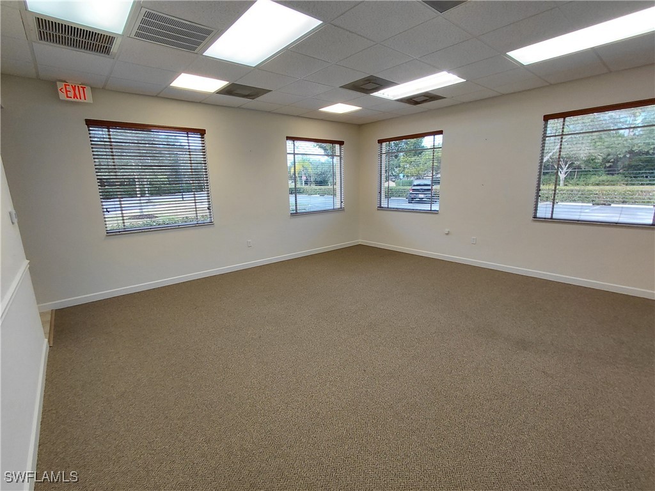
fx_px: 303
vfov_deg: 78.1
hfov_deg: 94.5
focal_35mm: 16
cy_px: 246
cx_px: 328
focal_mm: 1.64
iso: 80
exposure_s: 1/120
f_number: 2.2
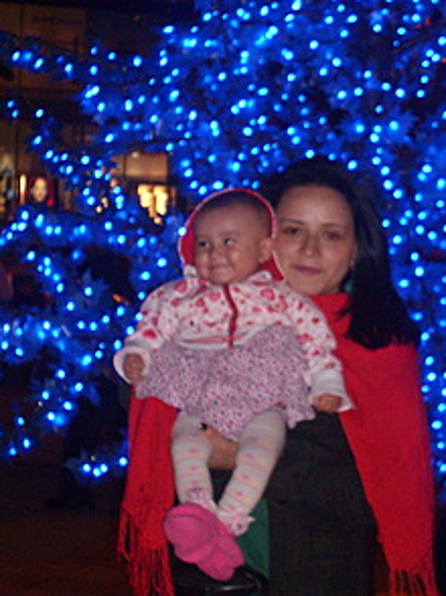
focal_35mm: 116
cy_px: 259
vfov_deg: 17.0
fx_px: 1996
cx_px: 308
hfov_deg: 12.7
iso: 300
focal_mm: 11.89
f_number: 4
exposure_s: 1/60
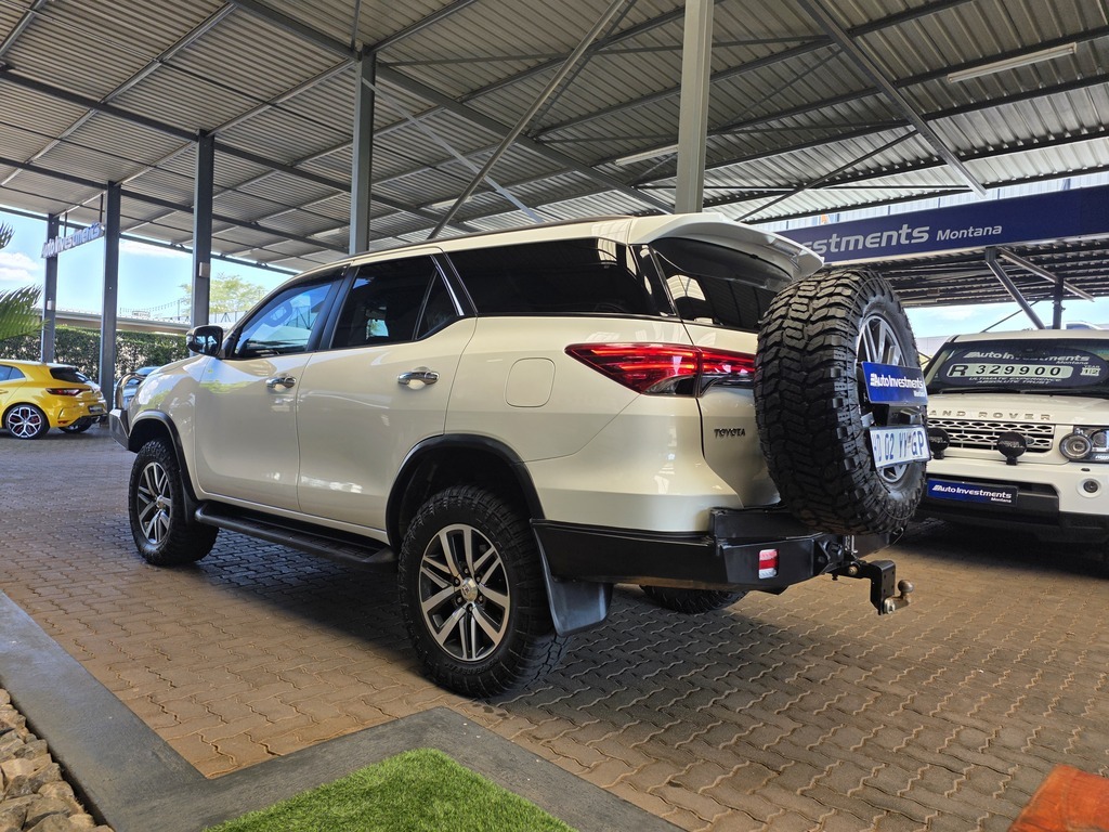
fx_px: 737
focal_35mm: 23
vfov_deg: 58.9
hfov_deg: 73.9
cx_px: 554
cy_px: 416
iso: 40
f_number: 1.7
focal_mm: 6.25
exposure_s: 1/359
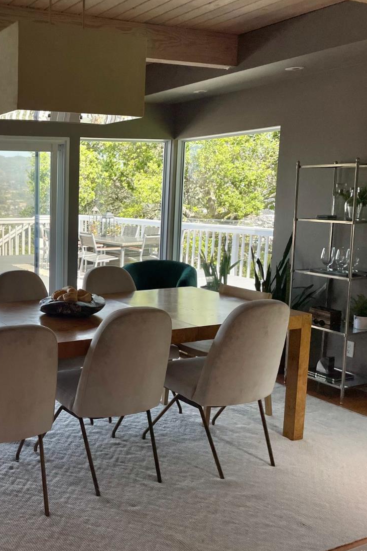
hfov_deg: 33.3
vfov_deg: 51.9
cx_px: 10
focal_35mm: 37
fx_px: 566
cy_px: 278
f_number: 1.6
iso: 32
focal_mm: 4.2
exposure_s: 1/1742
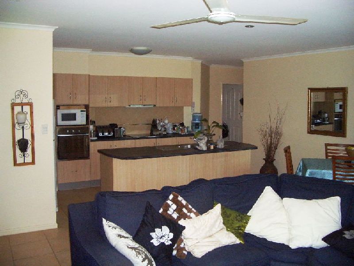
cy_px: 133
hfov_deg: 52.6
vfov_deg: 40.7
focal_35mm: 35
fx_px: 358
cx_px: 177
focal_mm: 5.8
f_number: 2.6
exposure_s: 1/60
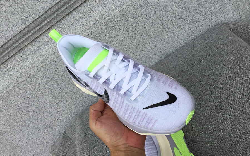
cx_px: 125
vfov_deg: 38.3
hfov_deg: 58.1
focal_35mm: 33
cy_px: 80
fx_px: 225
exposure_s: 1/509
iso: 25
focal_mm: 3.3
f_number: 2.4
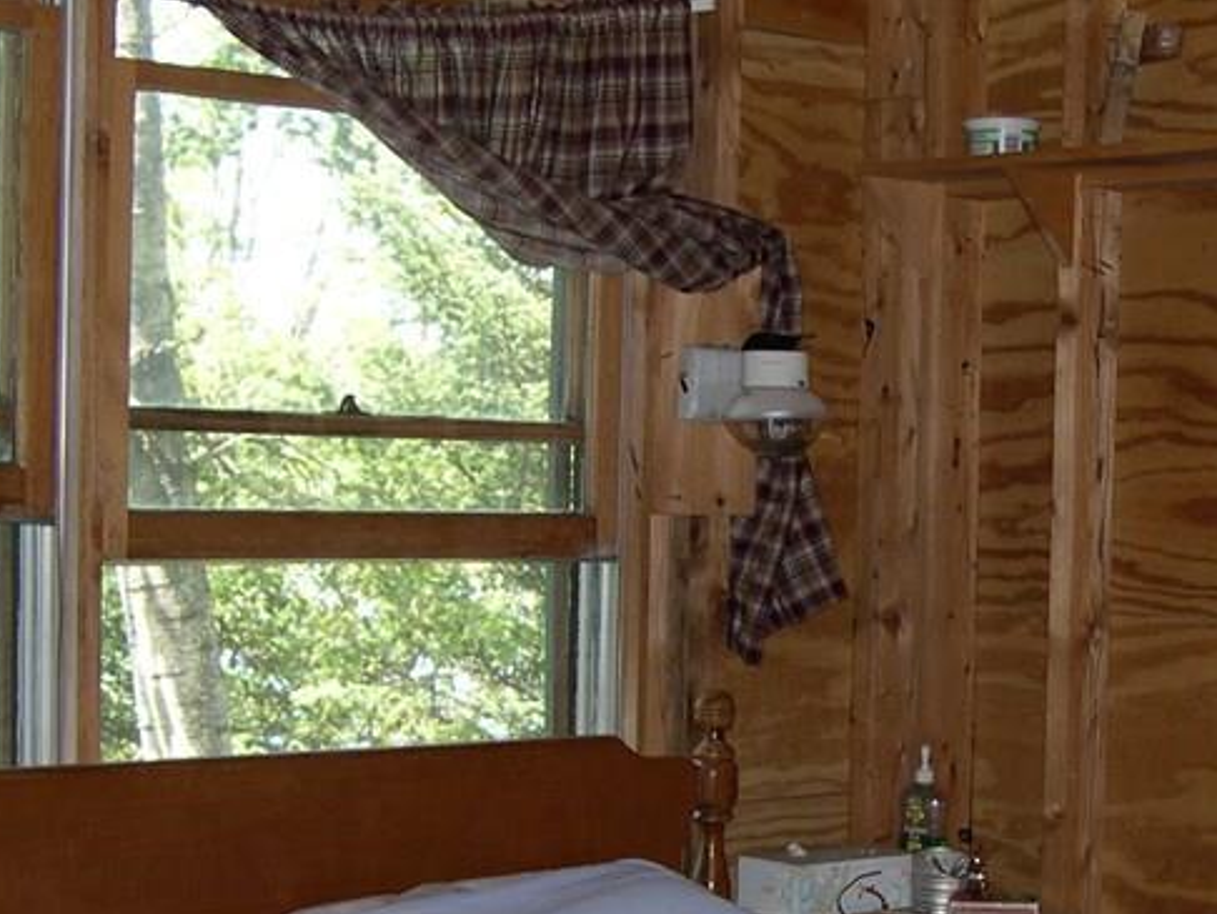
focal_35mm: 80
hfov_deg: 24.0
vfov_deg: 18.3
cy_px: 719
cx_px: 1002
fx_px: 2814
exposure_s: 1/60
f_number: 2.8
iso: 136
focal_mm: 8
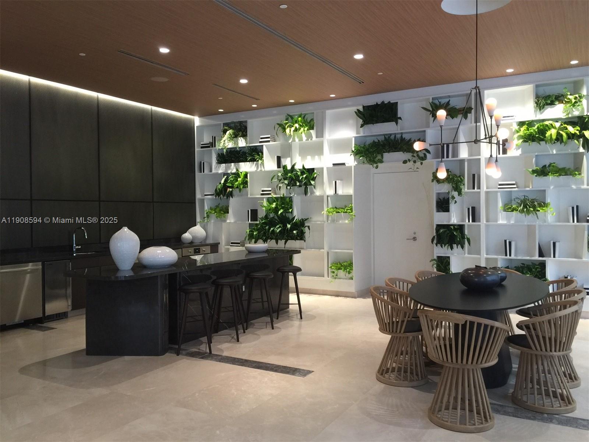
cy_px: 221
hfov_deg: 61.7
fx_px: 493
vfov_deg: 48.2
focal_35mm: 29
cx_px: 294
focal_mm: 4.15
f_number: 2.2
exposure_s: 1/15
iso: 64
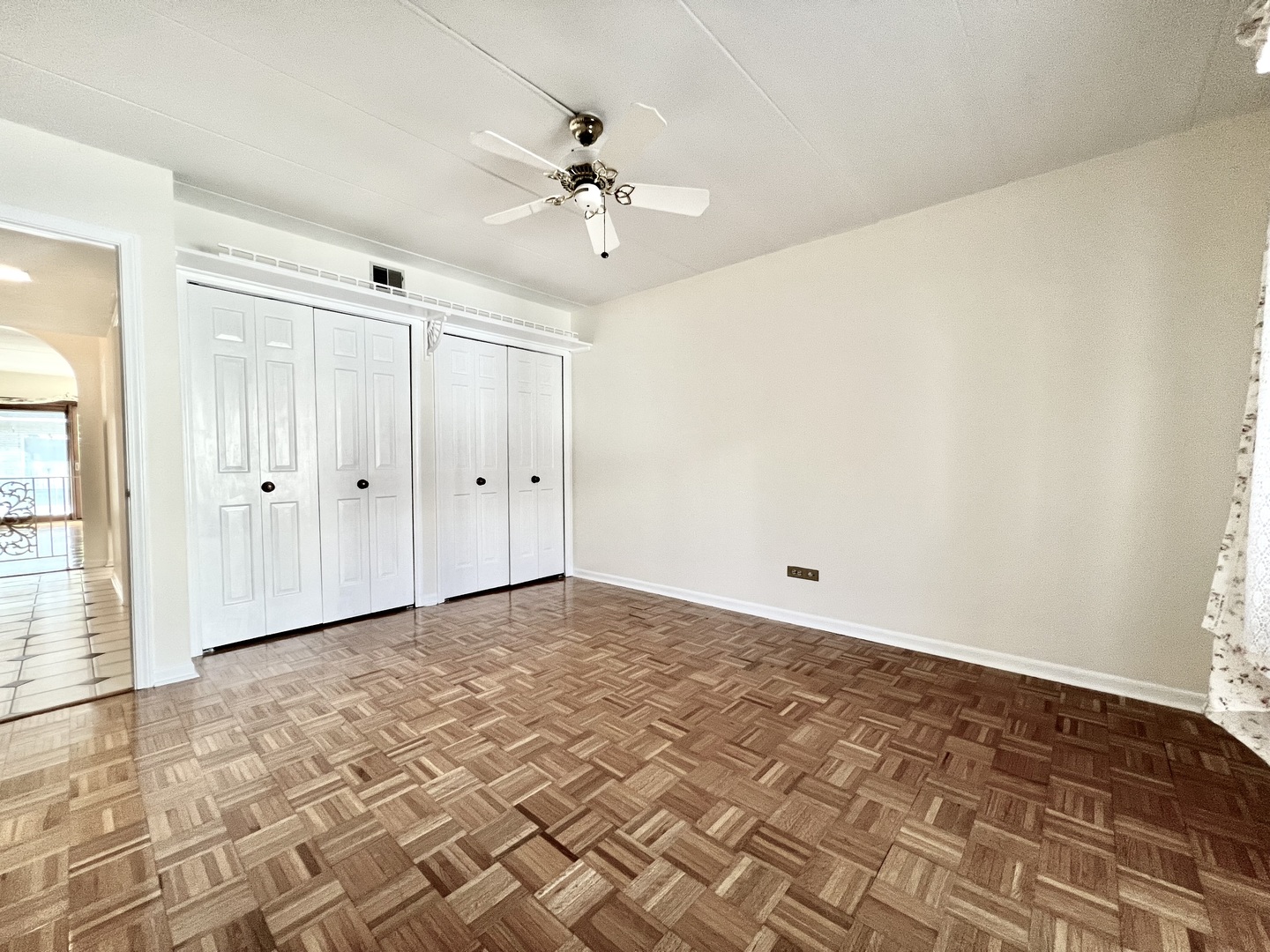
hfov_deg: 106.2
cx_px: 635
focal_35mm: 13
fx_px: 477
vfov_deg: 89.9
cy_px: 476
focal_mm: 1.57
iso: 160
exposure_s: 1/60
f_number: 1.8
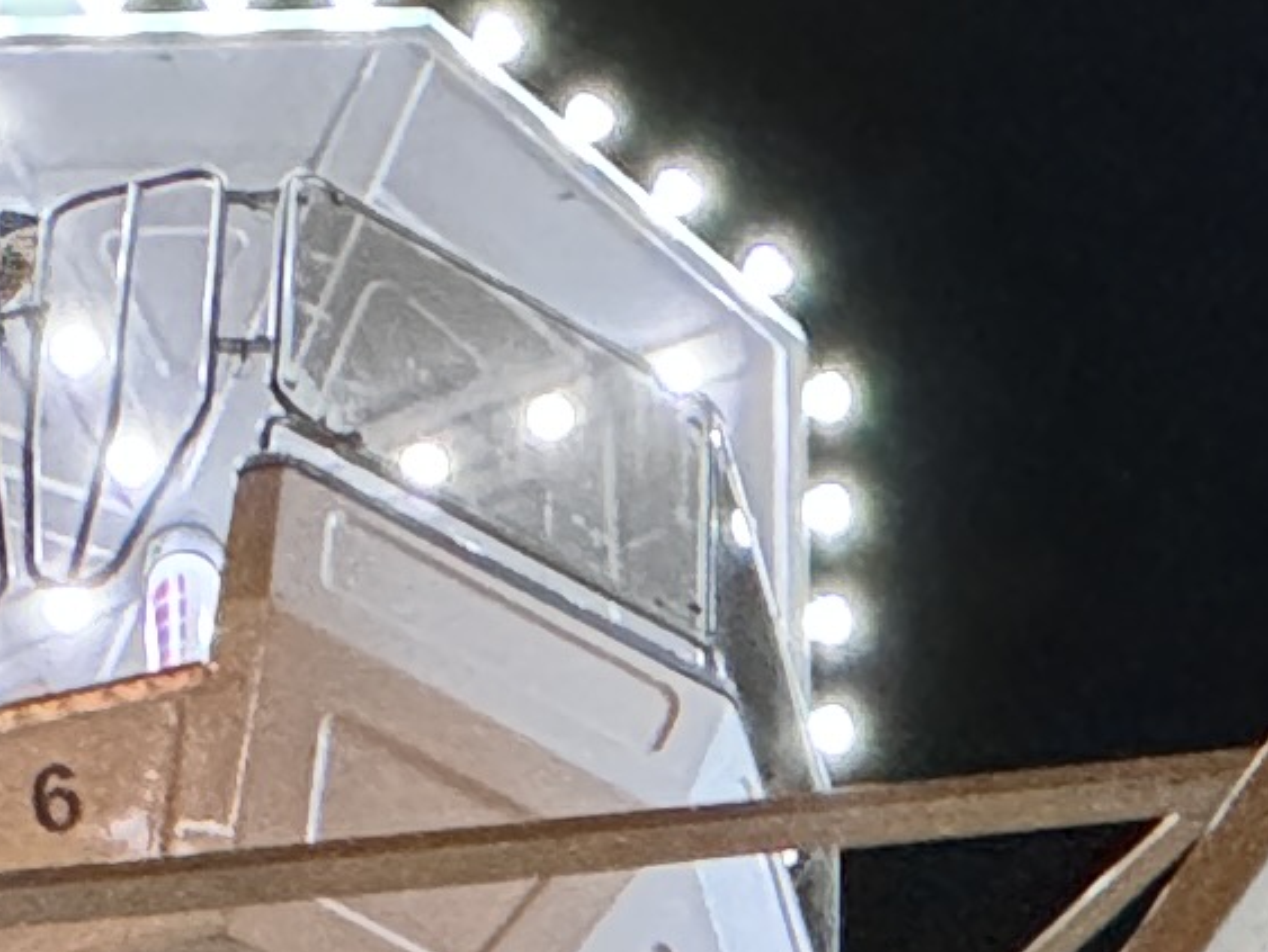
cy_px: 2534
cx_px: -412
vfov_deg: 2.7
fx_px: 20196
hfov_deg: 3.6
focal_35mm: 551
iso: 1000
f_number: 2.8
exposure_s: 1/25
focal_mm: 9
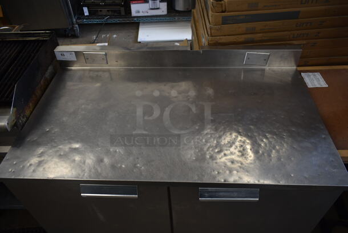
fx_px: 261
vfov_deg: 48.0
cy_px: 116
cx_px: 174
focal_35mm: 27
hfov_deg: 67.3
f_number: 3.5
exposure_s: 1/30
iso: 160
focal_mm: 18
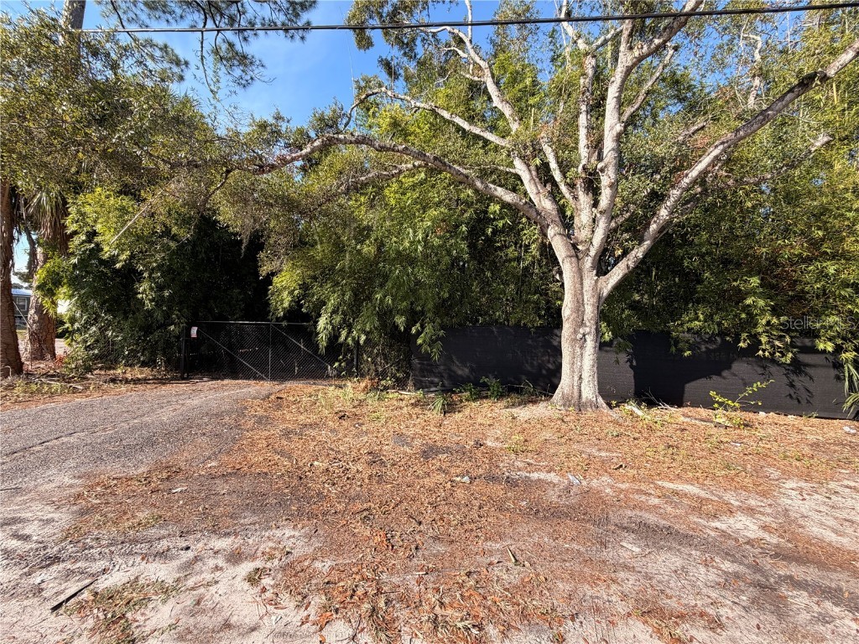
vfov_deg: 85.7
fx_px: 347
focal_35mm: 14
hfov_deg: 102.1
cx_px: 430
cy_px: 322
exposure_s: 1/527
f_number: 2.2
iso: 40
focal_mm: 2.22
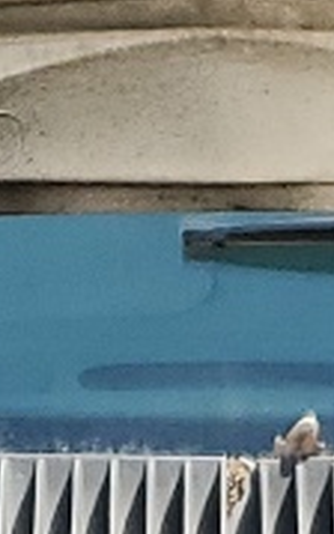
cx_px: 227
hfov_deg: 5.3
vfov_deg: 7.6
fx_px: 3580
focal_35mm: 246
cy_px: 1527
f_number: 1.5
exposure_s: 1/1000
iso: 50
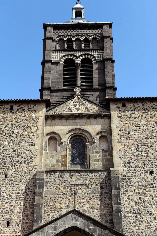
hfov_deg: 27.0
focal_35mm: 50
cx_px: 78
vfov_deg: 39.6
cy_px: 118
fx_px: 328
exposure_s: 1/400
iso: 200
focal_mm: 50
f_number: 8
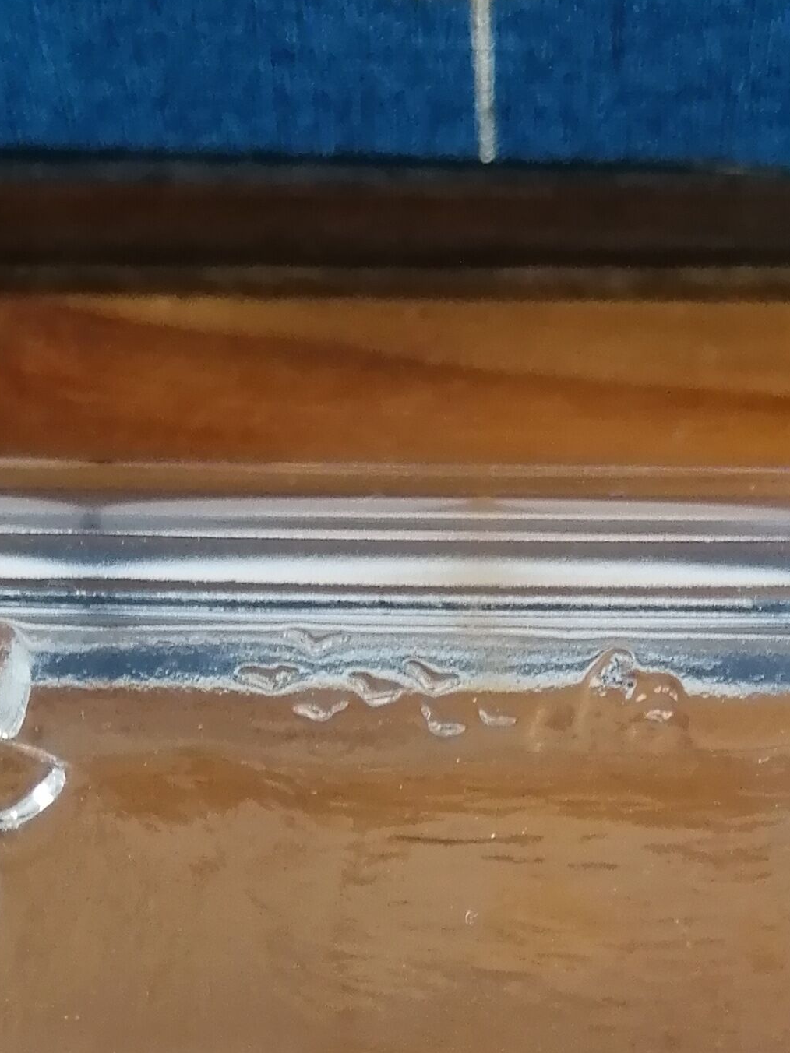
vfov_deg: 23.2
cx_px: 421
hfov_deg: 18.4
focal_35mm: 80
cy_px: 1111
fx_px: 2434
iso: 125
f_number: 1.8
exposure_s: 1/30
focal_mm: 3.6
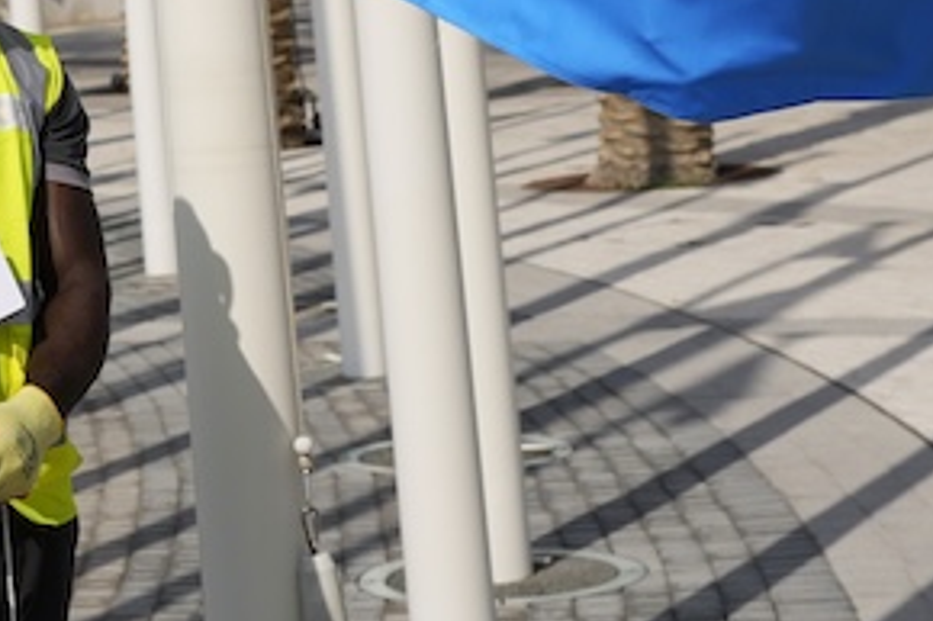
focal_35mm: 145
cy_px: -582
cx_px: -45
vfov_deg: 9.0
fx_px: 3756
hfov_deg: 13.9
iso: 100
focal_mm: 35
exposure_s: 1/2500
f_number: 4.5
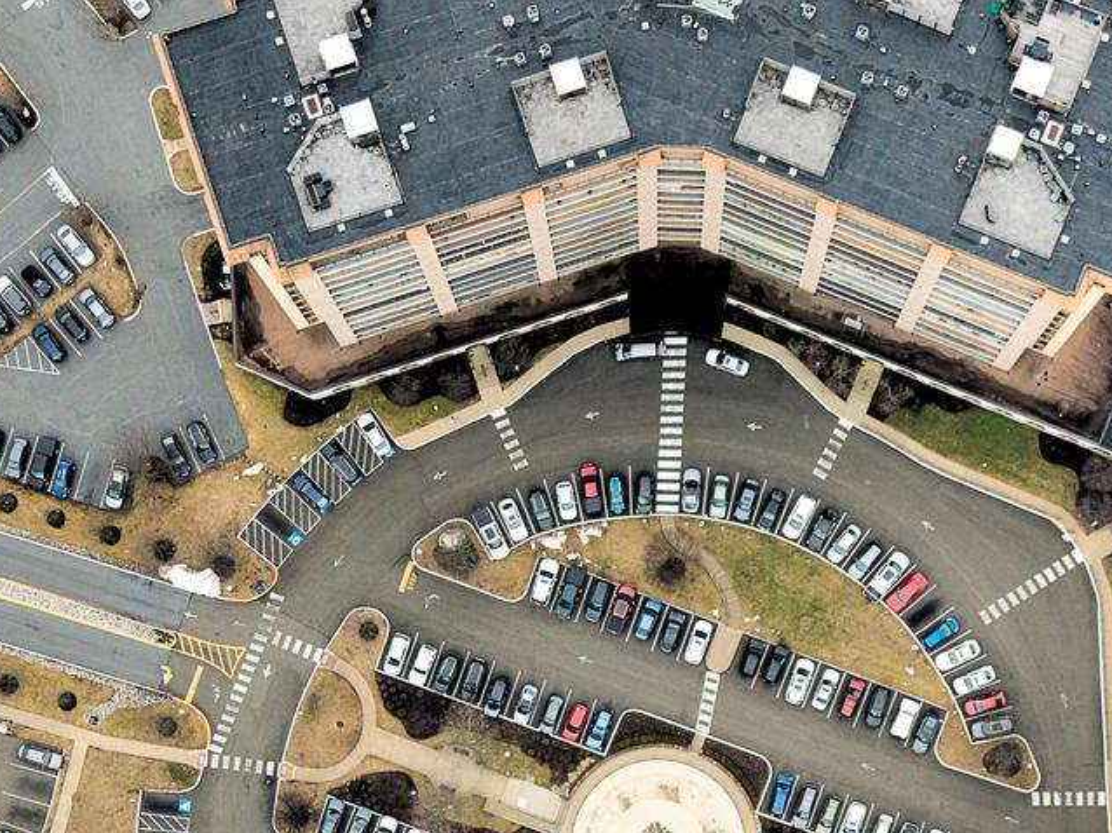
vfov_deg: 18.7
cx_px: 673
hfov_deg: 25.3
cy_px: 806
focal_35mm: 77
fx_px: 2473
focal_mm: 8.7
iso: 170
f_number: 1.8
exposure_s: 1/640
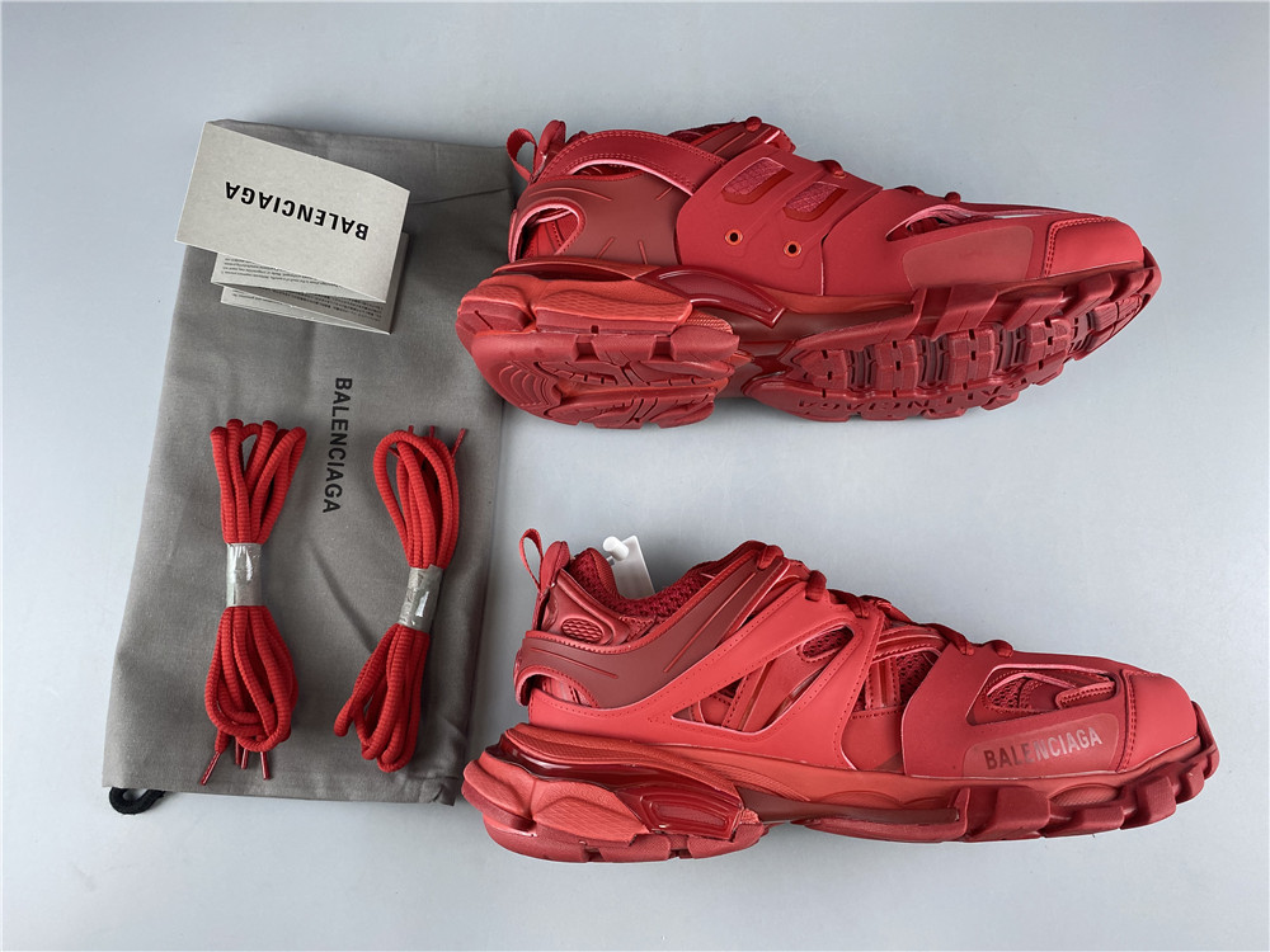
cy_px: 476
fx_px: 954
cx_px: 635
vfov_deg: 53.1
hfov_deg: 67.3
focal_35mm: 26
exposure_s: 1/100
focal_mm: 4.25
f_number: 1.8
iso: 100
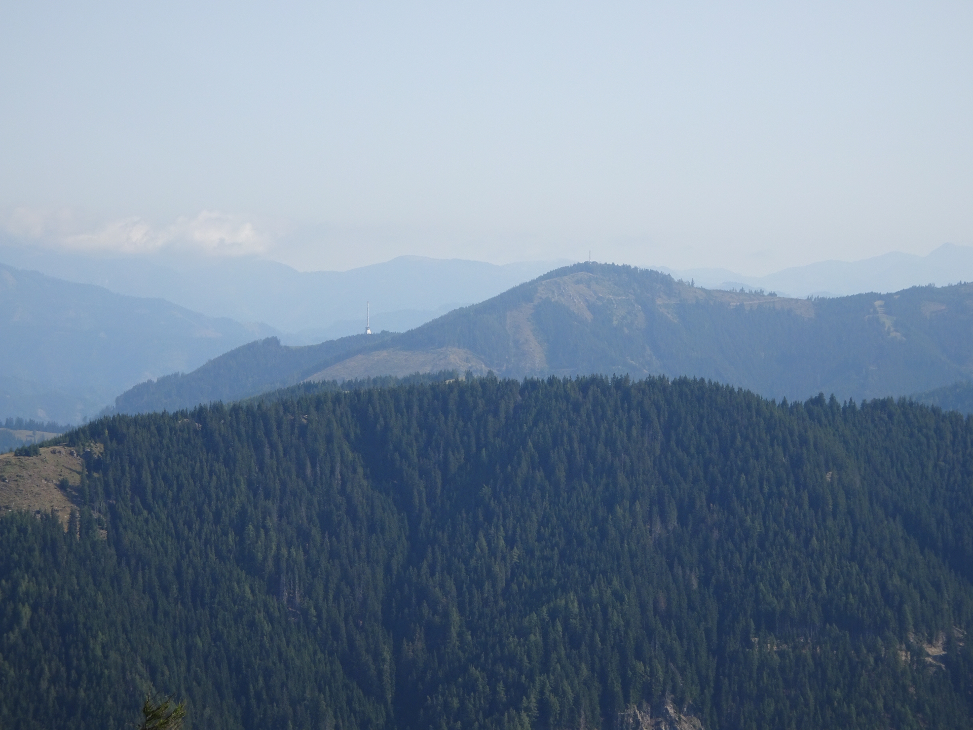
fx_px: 3457
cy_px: 365
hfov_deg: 16.0
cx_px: 486
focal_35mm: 123
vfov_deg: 12.0
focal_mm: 20.96
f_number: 5.6
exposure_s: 1/320
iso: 80
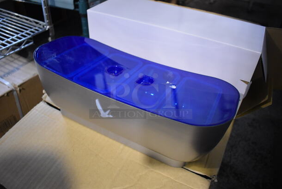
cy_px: 94
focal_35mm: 27
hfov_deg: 67.3
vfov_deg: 48.0
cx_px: 141
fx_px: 212
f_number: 3.5
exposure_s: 1/125
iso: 4000
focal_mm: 18
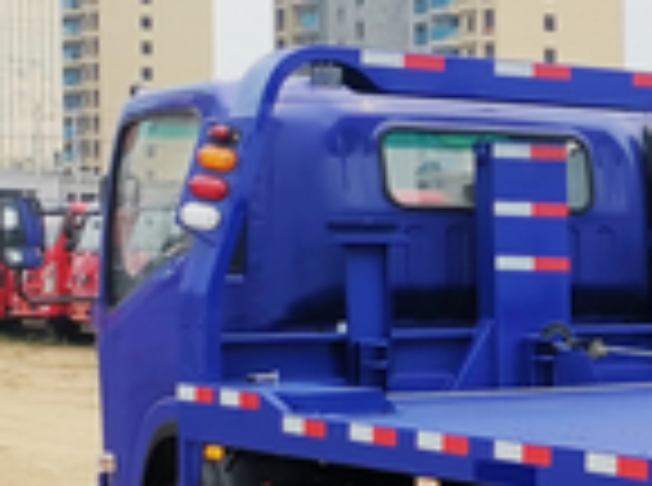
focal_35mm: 112
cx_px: 1300
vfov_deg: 13.1
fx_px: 2104
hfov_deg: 14.6
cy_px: 369
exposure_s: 1/1300
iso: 50
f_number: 1.8
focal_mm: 5.58
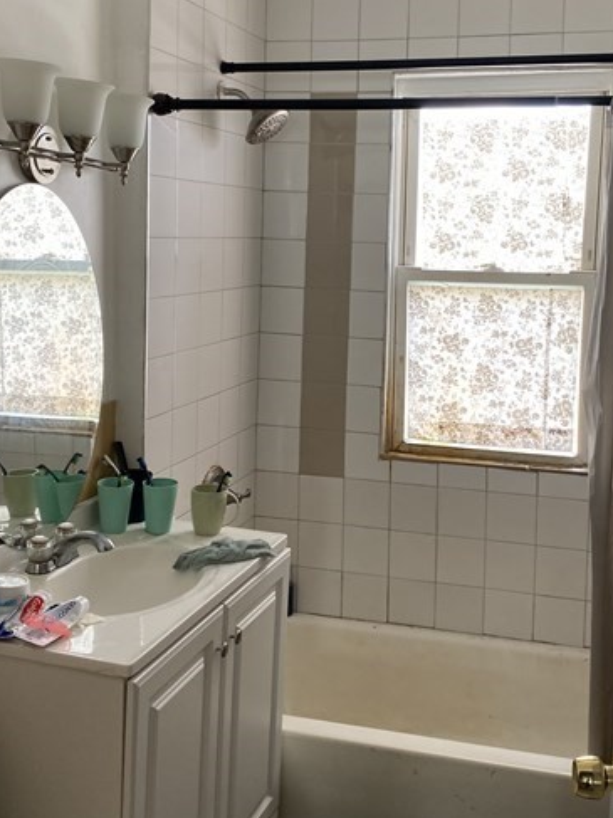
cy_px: 344
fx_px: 968
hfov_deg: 35.0
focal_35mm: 41
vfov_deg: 45.6
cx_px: 368
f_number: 1.8
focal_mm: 4.25
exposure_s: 1/60
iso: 64
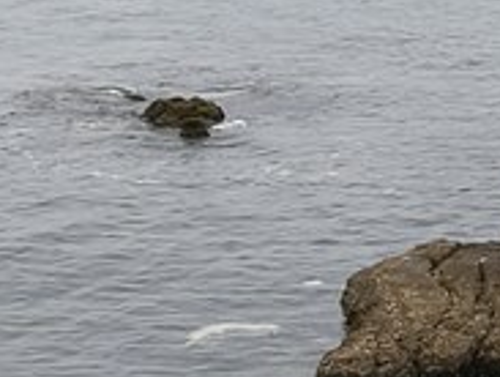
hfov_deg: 9.0
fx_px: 3068
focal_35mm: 212
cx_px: 820
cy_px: 284
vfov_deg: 7.0
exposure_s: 1/669
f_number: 2.2
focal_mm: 4.5
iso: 50
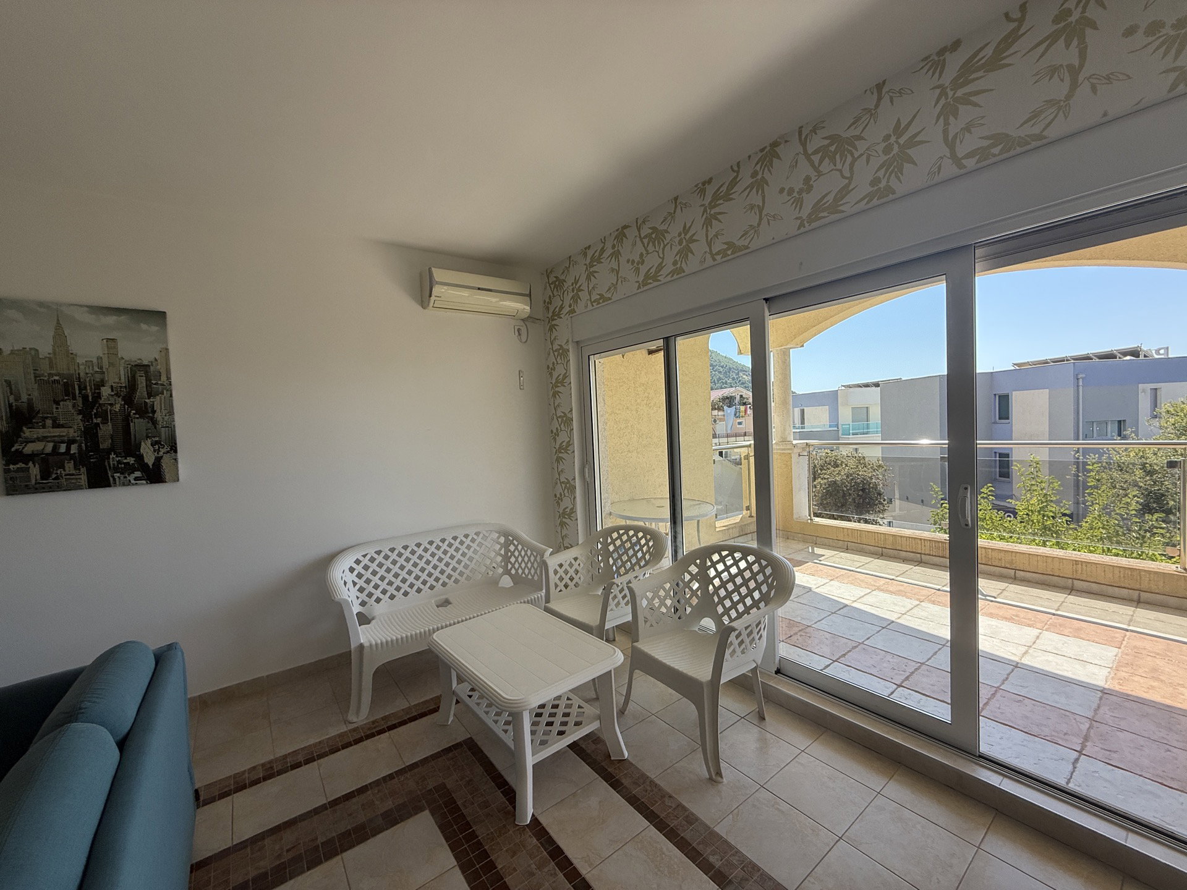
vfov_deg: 85.7
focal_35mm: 14
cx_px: 594
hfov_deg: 102.1
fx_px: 480
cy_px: 445
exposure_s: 1/717
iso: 64
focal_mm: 2.22
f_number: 2.2
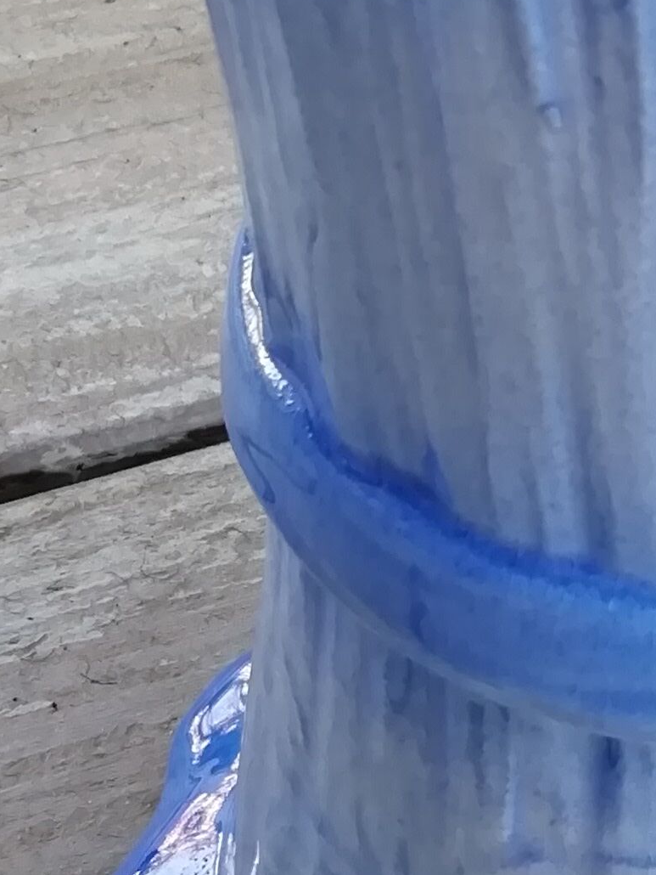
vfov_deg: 18.4
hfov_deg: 13.5
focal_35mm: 105
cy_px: 97
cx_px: 913
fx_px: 2652
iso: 64
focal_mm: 3.21
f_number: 2.2
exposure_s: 1/50
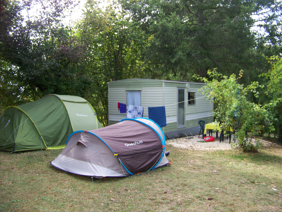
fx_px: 293
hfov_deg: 51.4
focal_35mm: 36
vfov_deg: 39.7
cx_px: 141
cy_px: 106
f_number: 2.8
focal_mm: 5.85
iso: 64
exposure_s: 1/200
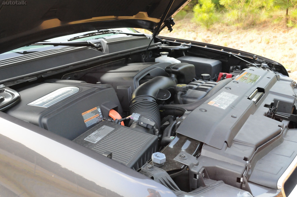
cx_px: 148
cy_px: 98
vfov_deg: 36.8
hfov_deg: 53.2
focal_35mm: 36
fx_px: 297
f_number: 6.3
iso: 2000
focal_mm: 24
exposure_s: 1/320
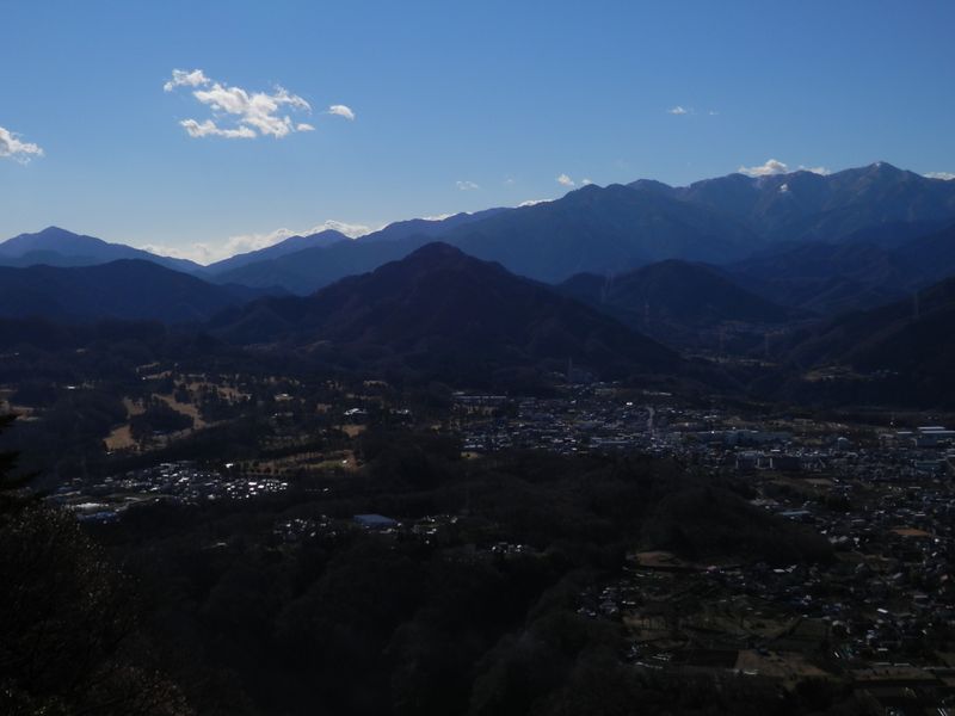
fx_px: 1352
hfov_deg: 38.9
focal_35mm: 49
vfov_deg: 29.7
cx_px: 478
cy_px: 358
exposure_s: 1/320
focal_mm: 8.9
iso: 80
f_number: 11.2
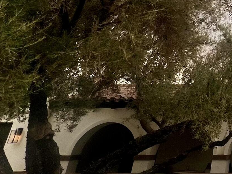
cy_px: -14
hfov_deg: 27.9
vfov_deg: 28.3
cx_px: 345
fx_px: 315
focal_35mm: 47
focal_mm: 1.57
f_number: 1.8
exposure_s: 1/615
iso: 32
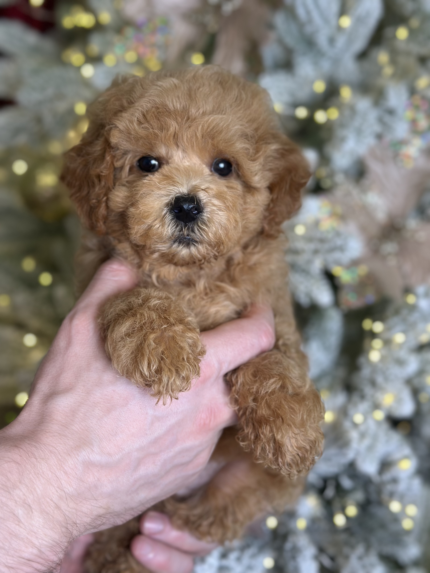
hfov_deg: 30.3
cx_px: 215
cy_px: 286
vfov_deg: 39.7
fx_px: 795
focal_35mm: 48
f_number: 1.78
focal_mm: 6.86
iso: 100
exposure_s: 1/81
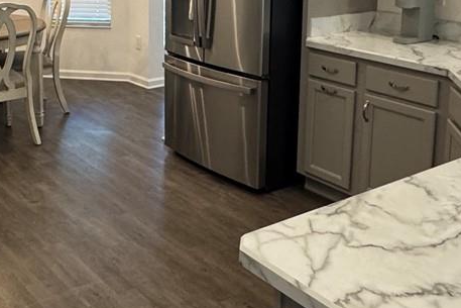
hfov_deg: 38.4
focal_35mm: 51
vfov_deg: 25.6
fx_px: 653
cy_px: 23
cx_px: 148
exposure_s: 1/120
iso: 320
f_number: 2.2
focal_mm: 2.22
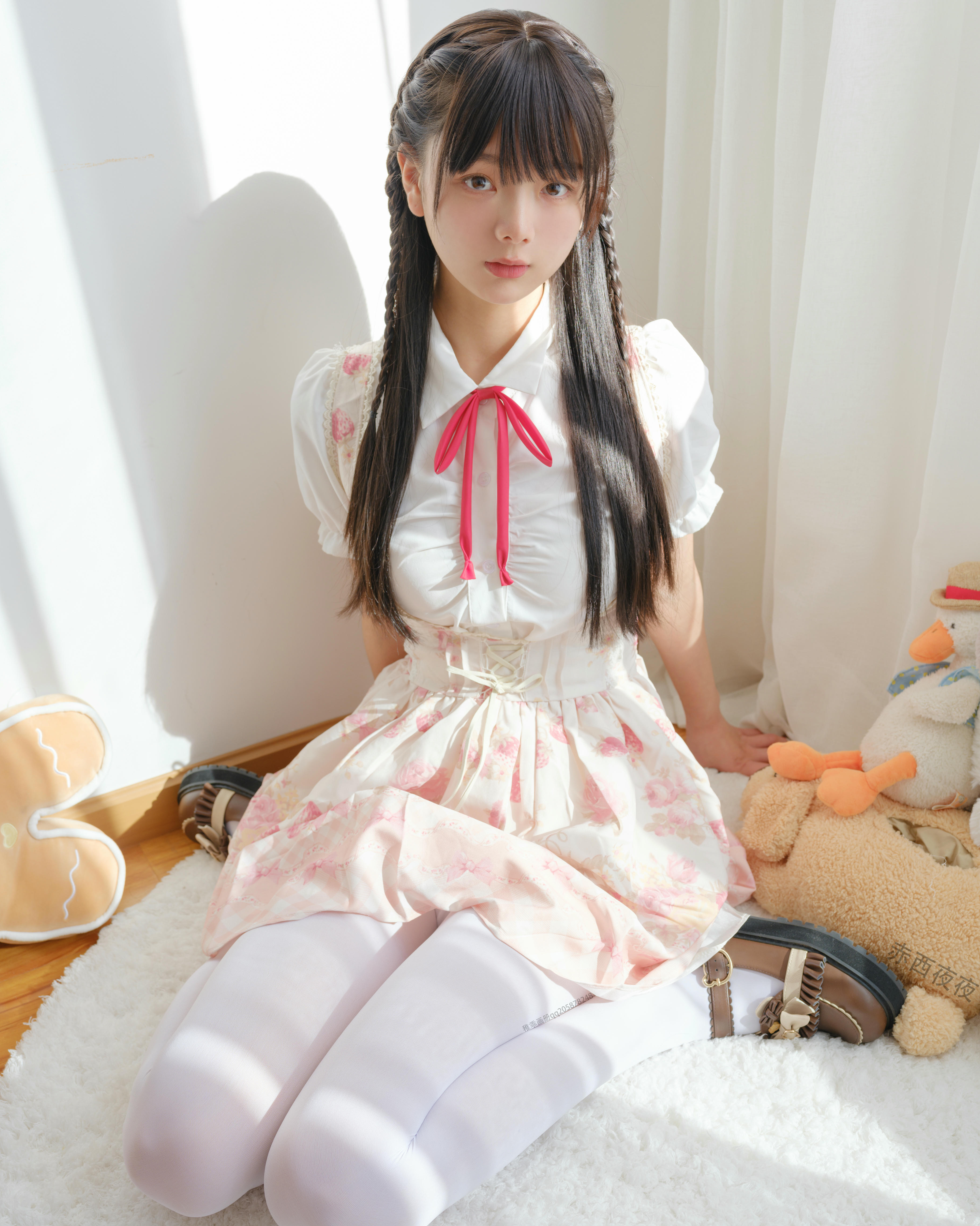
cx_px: 492
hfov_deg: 39.2
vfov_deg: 47.9
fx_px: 1378
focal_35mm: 38
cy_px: 608
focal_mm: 45
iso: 200
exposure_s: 1/60
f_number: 6.4
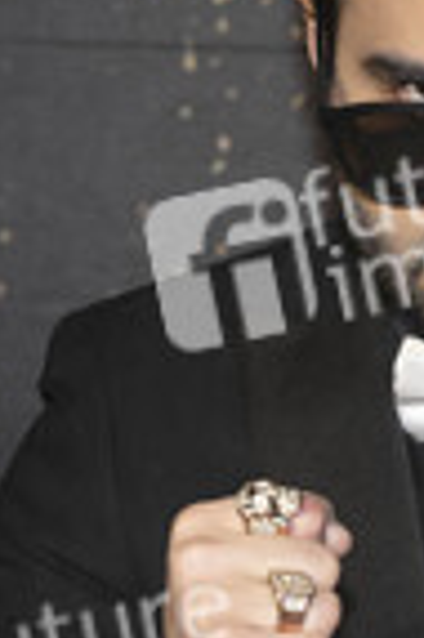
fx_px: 3772
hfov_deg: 6.4
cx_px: 504
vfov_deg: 9.7
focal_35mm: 213
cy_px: 468
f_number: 5.6
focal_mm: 76
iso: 800
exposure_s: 1/200
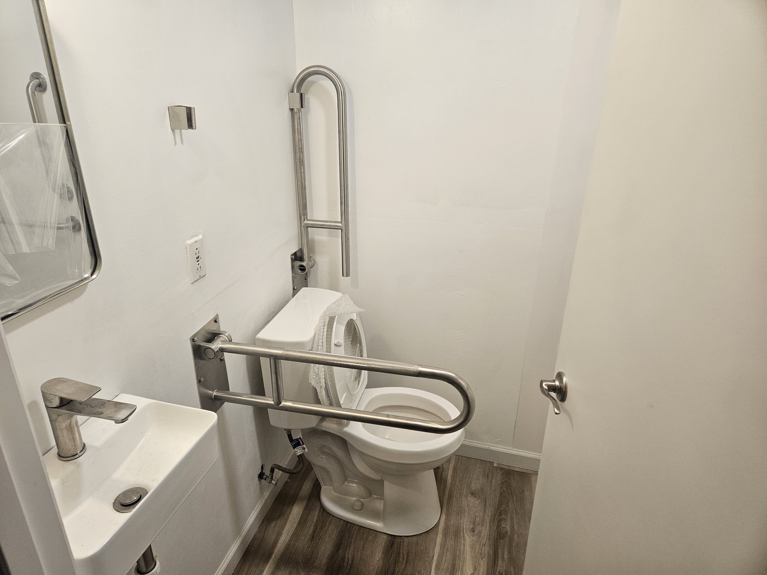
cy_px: 288
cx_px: 384
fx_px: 510
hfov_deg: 73.9
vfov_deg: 58.9
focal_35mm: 23
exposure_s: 1/207
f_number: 1.8
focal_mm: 5.4
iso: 250
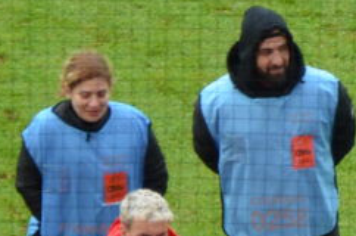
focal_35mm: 844
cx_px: 674
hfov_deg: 2.4
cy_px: 332
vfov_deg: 1.6
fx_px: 8327
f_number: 5.6
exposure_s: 1/250
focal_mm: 85
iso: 500
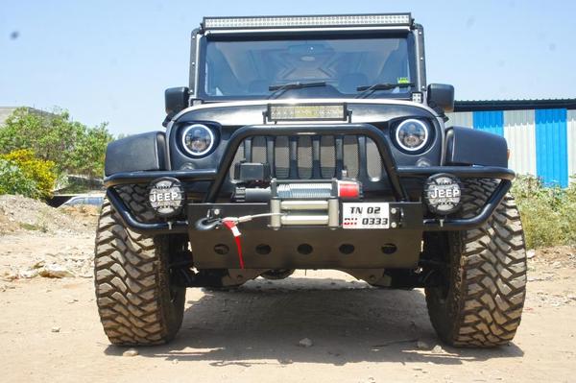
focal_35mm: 40
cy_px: 192
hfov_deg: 48.0
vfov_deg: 33.0
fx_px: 647
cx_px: 288
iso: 200
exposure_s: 1/160
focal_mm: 27
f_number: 13
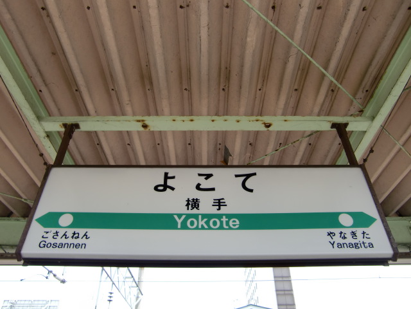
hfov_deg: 63.4
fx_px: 332
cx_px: 206
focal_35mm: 28
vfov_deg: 49.7
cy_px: 154
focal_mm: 4.9
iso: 64
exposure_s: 1/400
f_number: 2.6
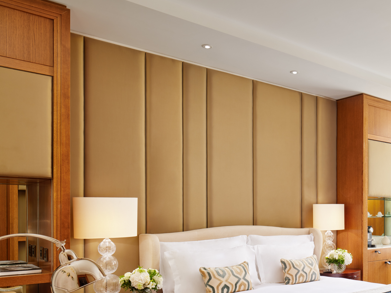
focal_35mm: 36
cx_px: 327
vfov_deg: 38.7
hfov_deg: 47.7
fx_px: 407
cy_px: 218
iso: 100
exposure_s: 1/250
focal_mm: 21
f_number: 16
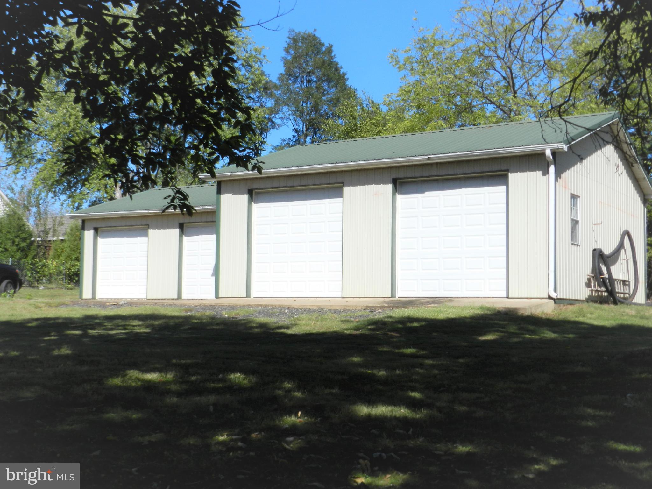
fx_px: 866
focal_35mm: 46
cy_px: 244
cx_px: 326
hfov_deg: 41.2
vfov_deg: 31.5
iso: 160
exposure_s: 1/800
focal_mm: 8.1
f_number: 5
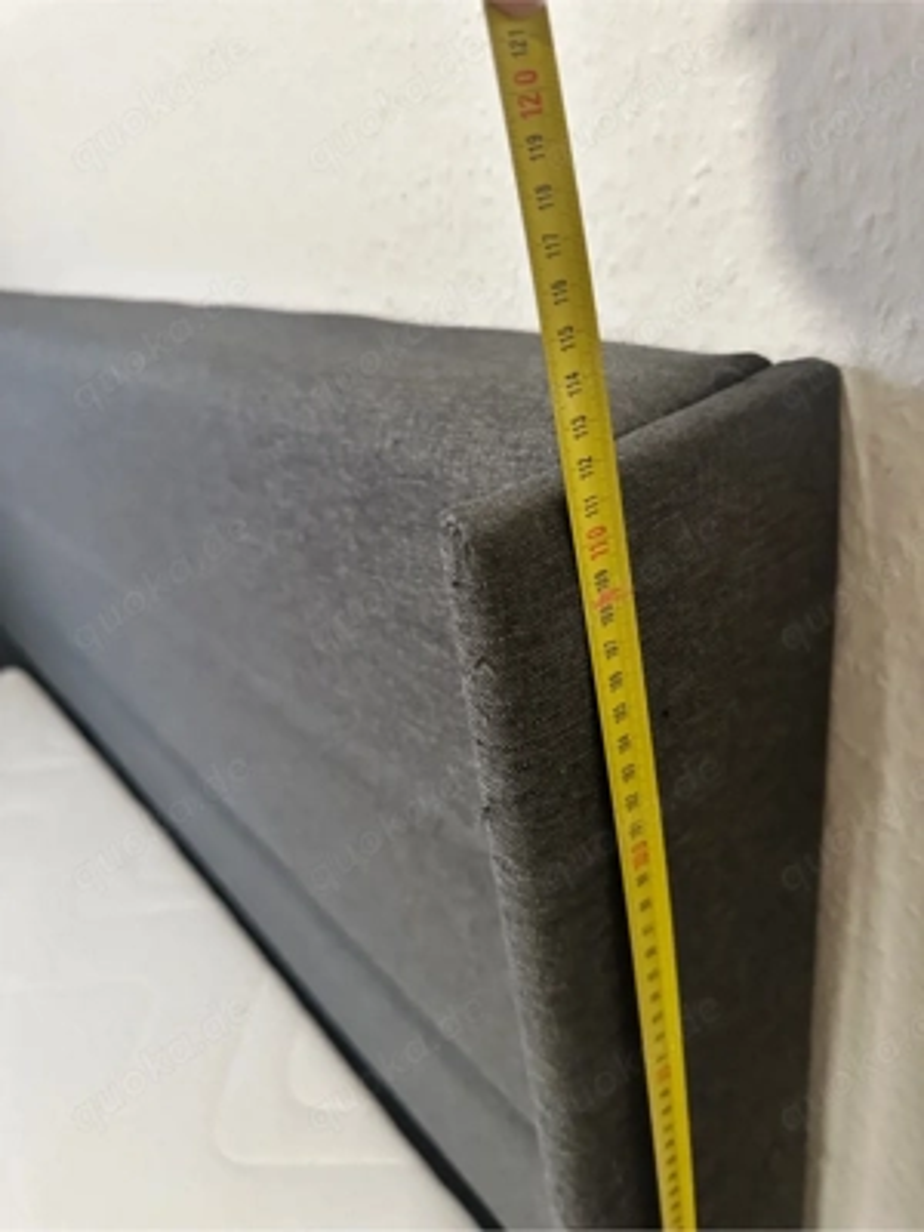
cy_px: 616
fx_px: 854
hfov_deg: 56.8
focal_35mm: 24
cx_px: 462
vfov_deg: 71.6
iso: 800
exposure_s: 1/33
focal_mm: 6.86
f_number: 1.78
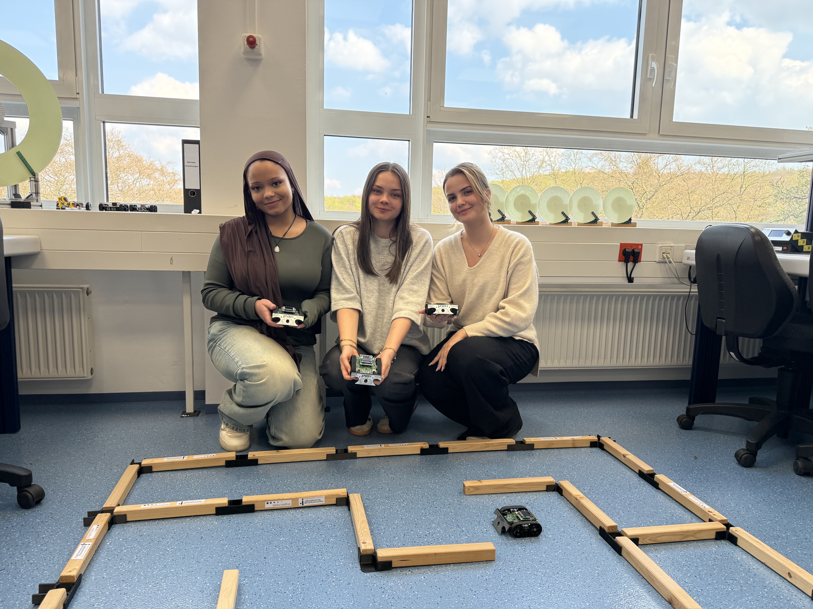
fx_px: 564
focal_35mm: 24
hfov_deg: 71.6
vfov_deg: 56.8
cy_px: 304
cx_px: 406
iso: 100
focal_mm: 6.76
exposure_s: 1/399
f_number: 1.78
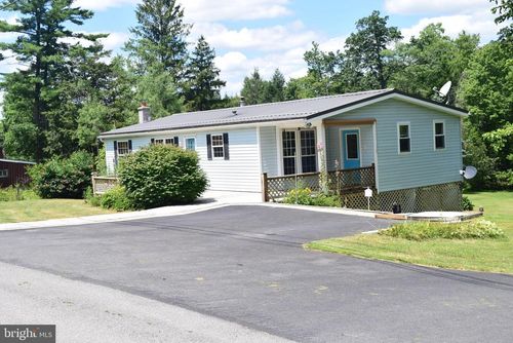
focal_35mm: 48
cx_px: 256
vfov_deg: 28.1
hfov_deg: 41.1
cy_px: 172
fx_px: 684
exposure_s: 1/500
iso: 250
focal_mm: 32
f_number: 11
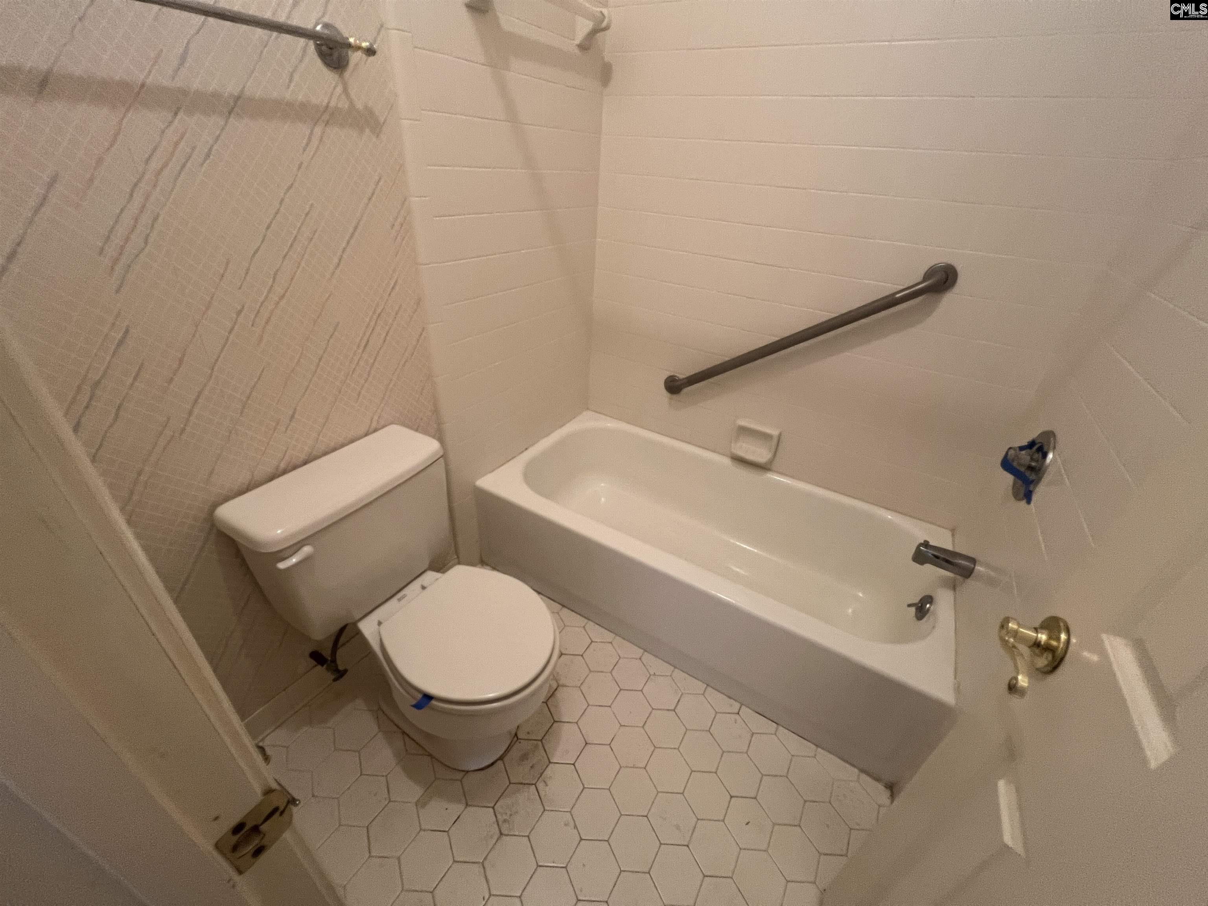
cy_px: 453
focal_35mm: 13
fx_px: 454
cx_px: 604
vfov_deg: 89.9
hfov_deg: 106.2
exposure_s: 1/60
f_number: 1.8
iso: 200
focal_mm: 1.57
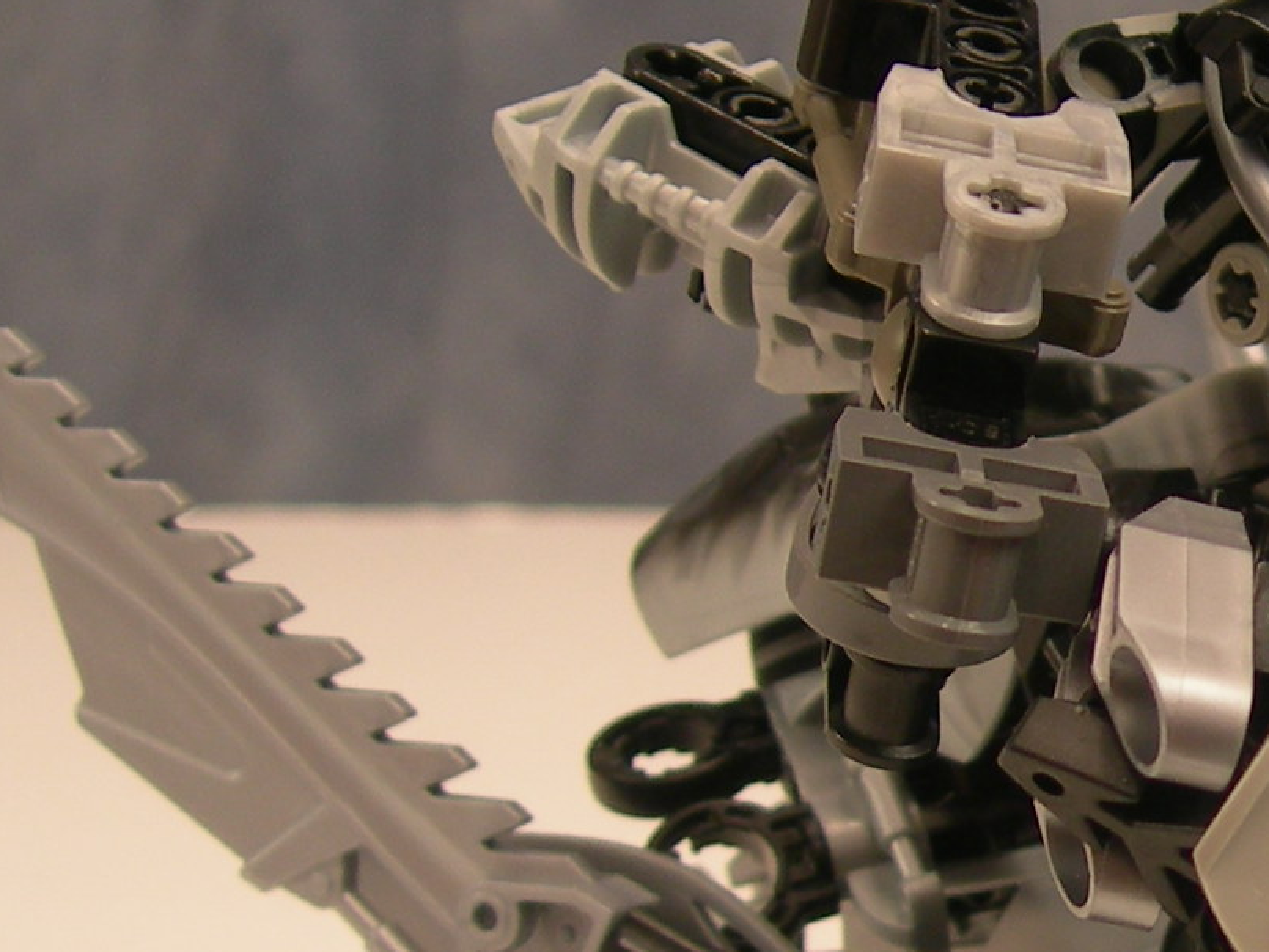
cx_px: 1505
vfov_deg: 12.1
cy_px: 705
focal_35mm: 122
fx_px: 4474
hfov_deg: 15.6
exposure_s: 1/16.6
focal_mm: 7.8
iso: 50
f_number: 2.8
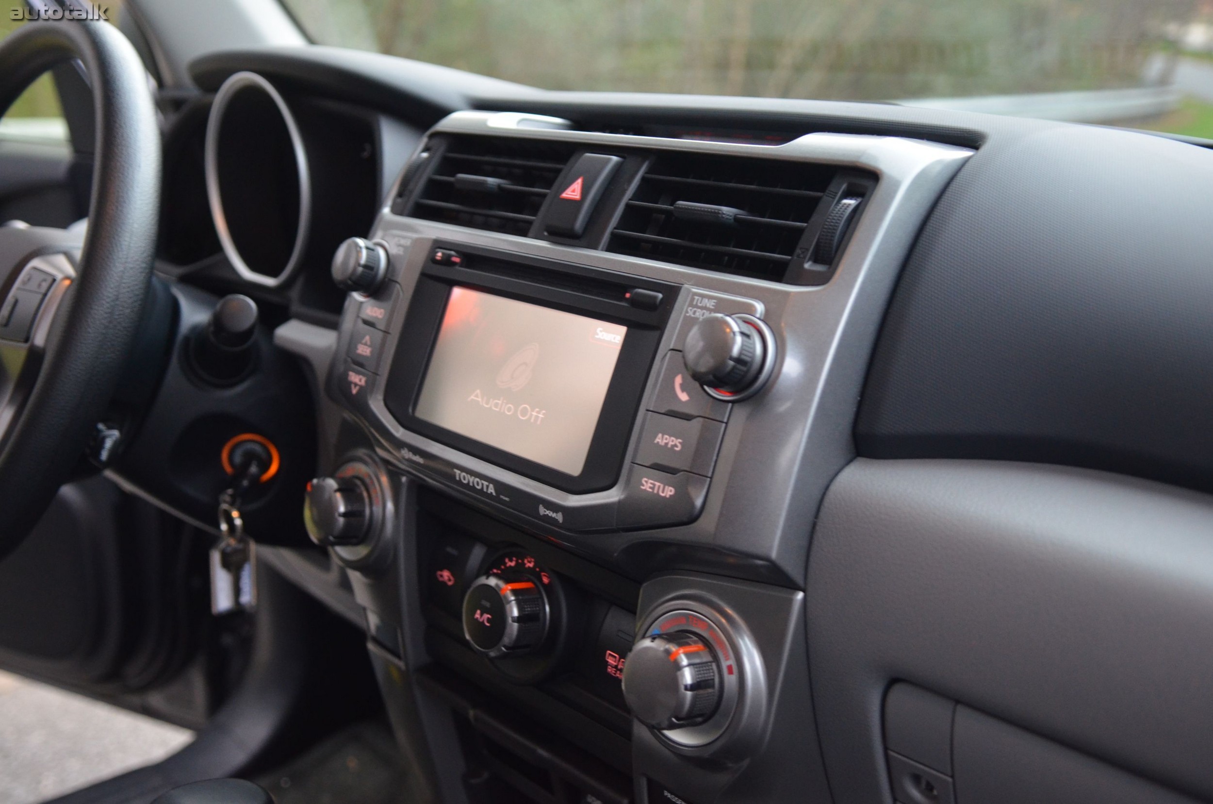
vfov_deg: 36.7
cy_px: 402
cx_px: 606
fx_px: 1211
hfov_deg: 53.2
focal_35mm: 36
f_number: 2.8
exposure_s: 1/40
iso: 1600
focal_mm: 24
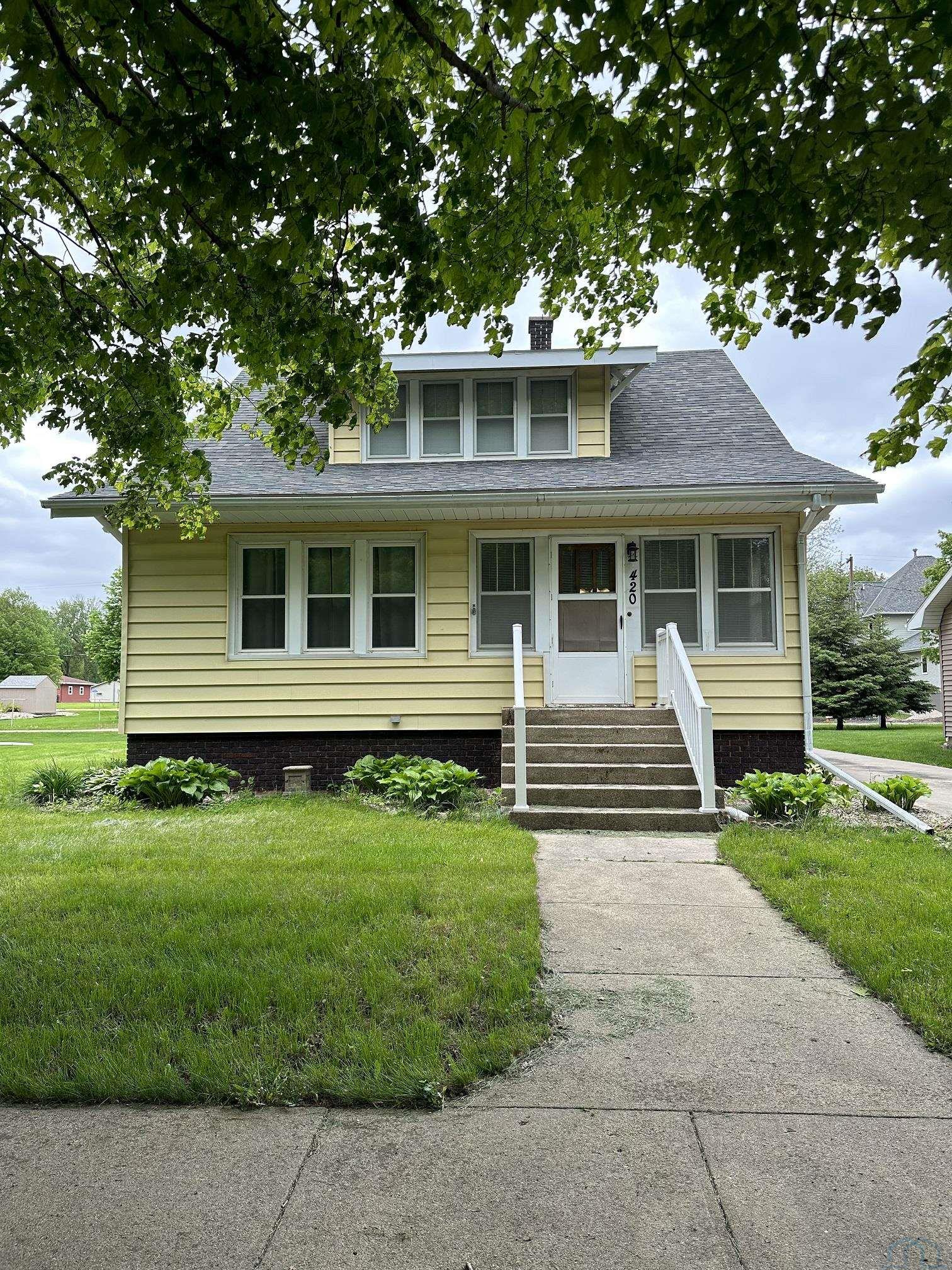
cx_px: 476
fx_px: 880
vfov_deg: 71.6
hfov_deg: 56.8
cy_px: 635
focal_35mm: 24
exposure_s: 1/971
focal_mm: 6.86
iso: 80
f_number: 1.78
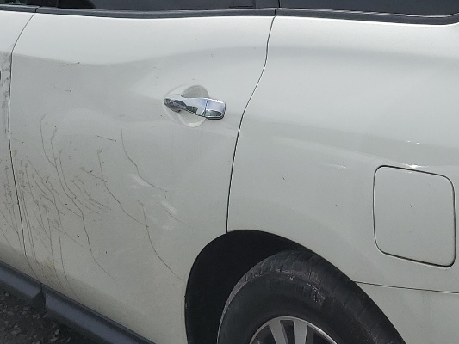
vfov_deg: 18.8
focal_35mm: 78
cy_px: 98
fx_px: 1034
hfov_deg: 24.1
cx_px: 441
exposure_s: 1/5000
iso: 50
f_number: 1.5
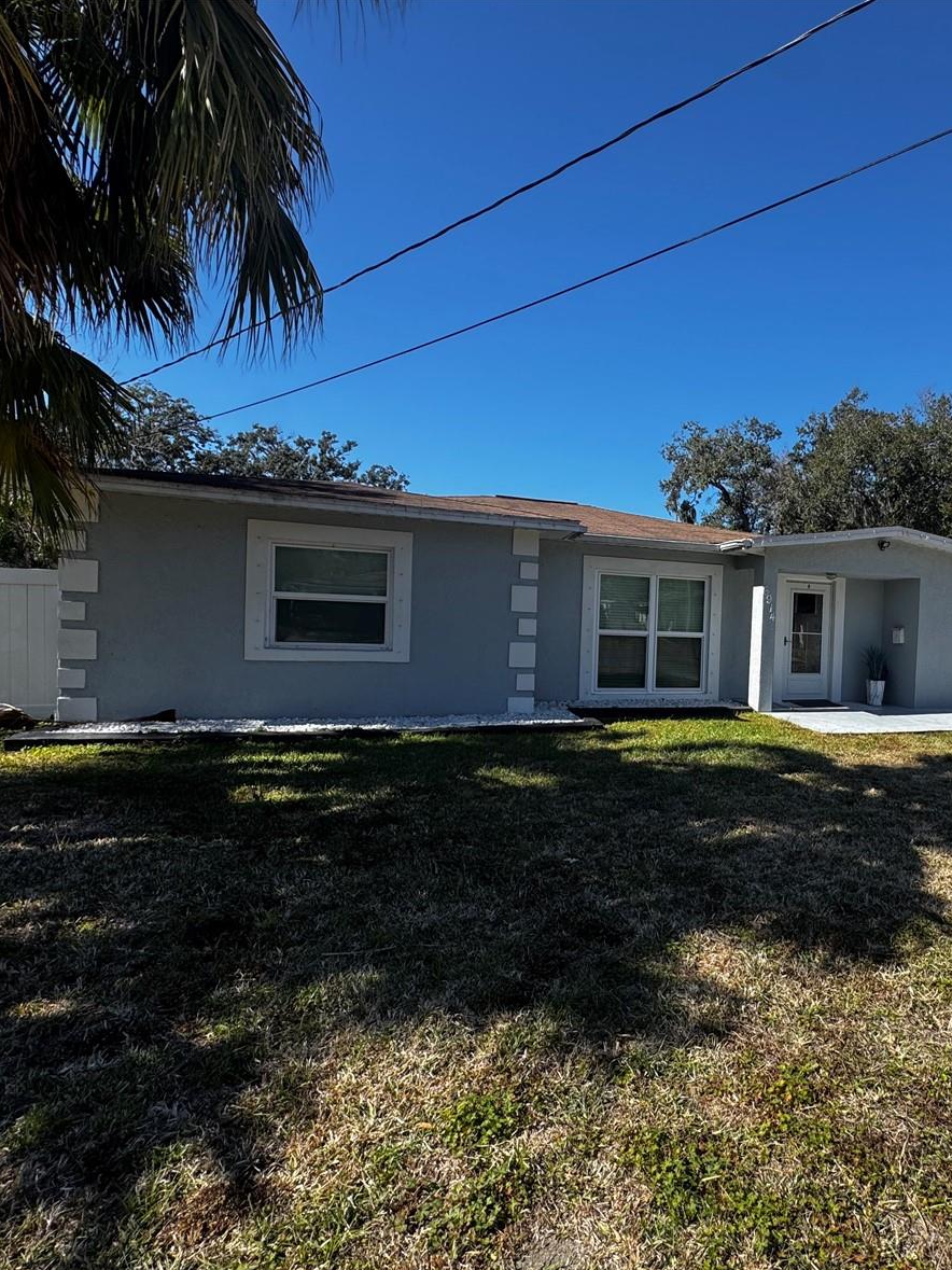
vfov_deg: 84.7
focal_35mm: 19
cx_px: 704
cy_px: 644
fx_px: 697
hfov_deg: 64.9
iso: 40
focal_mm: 2.22
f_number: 2.2
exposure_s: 1/1006
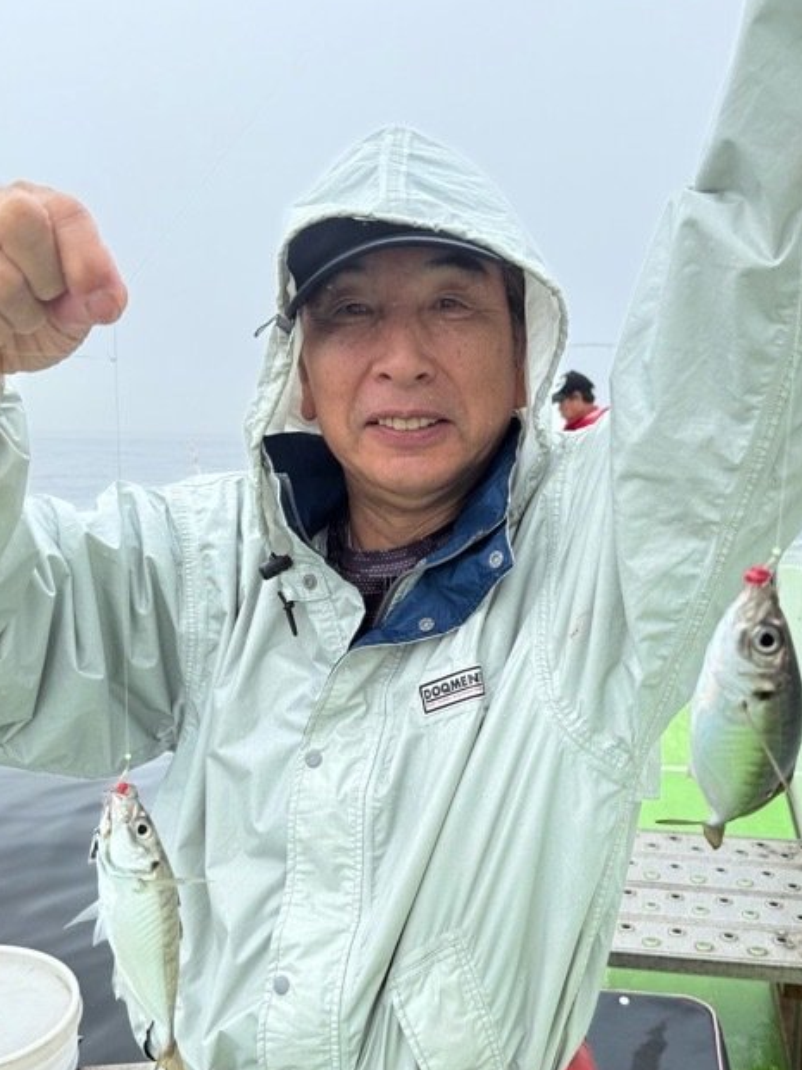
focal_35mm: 33
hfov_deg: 42.9
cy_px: 636
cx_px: 448
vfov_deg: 55.0
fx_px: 1019
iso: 80
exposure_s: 1/1812
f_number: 1.78
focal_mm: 6.76
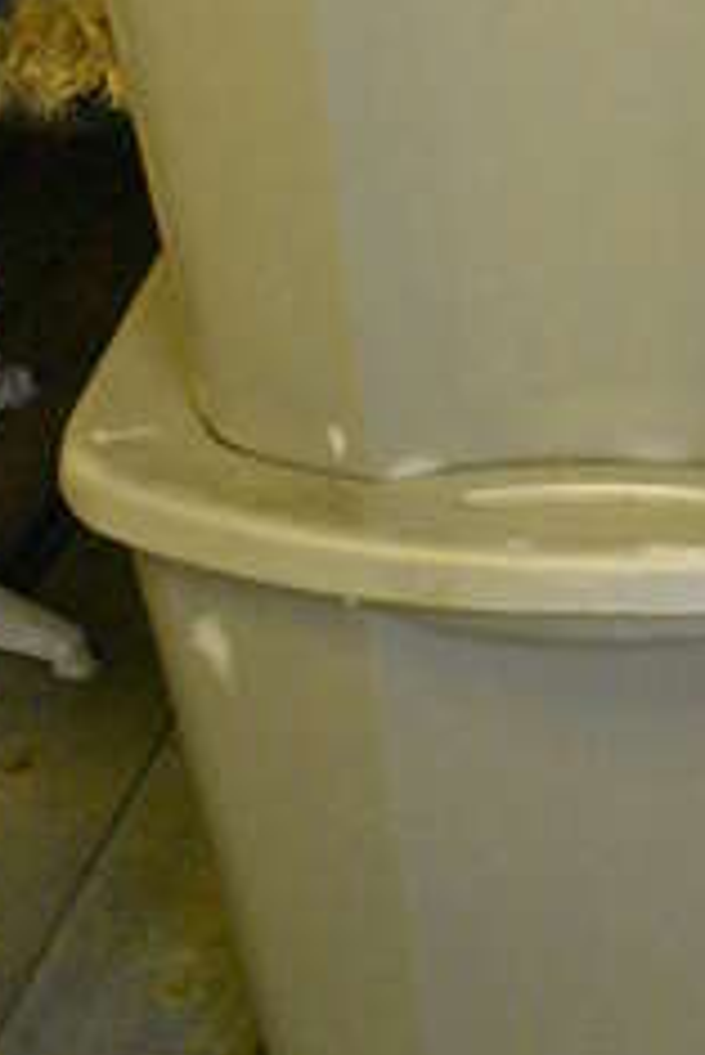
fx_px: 3080
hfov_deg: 11.9
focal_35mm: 105
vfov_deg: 17.1
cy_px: -631
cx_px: 1338
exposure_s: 1/125
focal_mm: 18
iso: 5600
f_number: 3.5
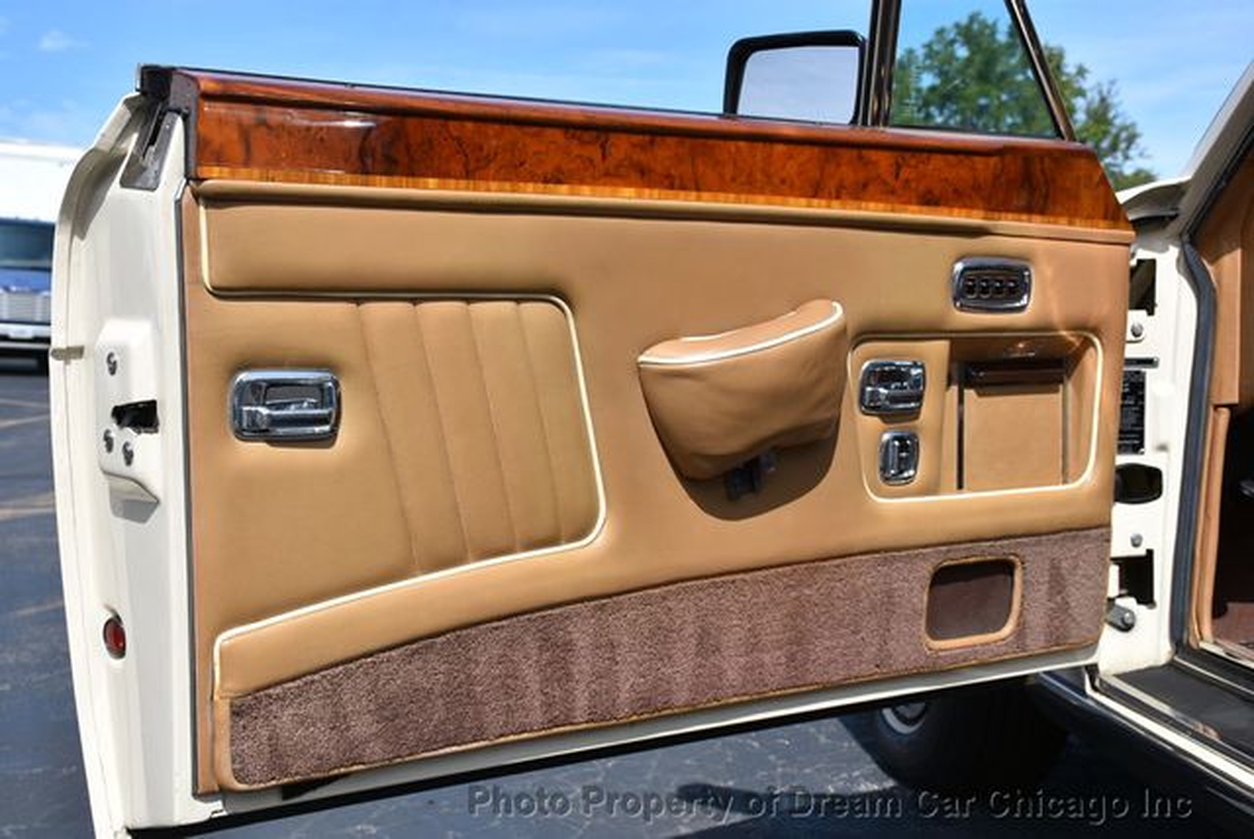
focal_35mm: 48
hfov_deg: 41.1
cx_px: 627
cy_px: 420
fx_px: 1673
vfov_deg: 28.1
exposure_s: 1/500
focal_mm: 32
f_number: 8
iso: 180
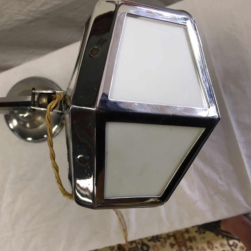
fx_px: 287
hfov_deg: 46.4
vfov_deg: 47.2
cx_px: 80
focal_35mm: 35
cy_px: 125
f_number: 2.2
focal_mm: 4.15
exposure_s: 1/33
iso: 50
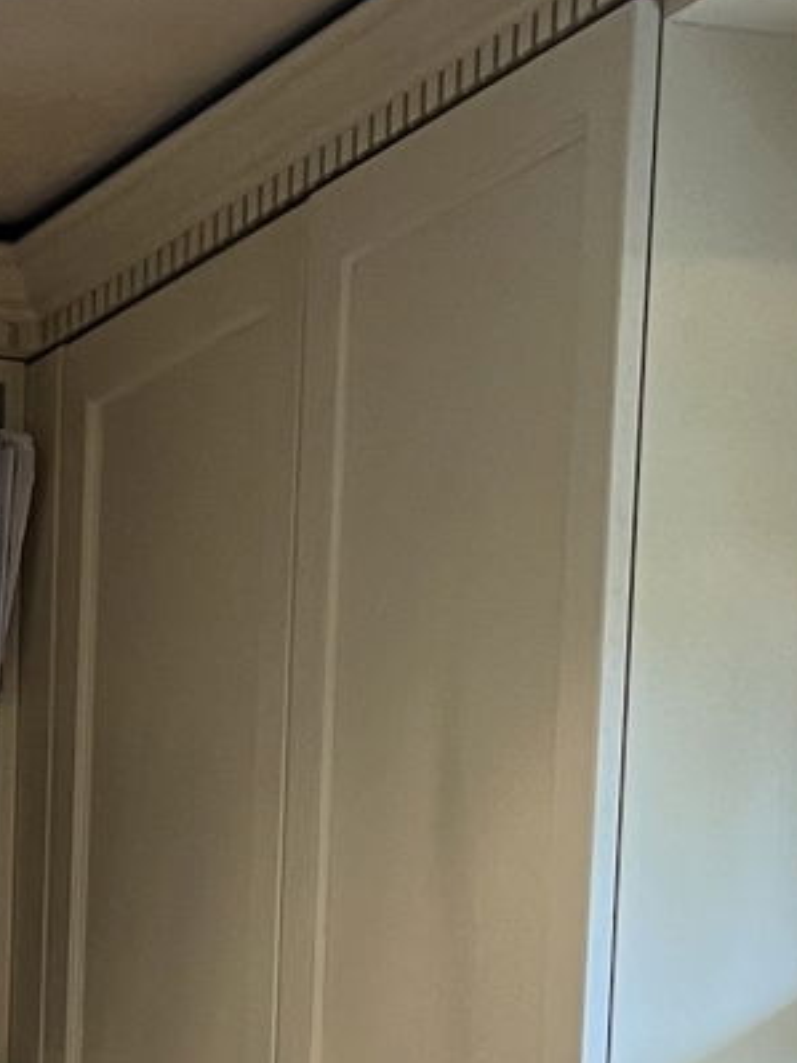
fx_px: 4269
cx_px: -147
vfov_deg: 12.6
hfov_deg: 10.5
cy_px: 2055
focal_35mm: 139
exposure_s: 1/50
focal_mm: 5.1
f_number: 1.6
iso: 64
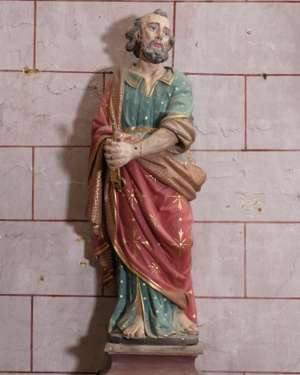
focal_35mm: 106
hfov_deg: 14.5
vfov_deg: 18.1
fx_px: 1176
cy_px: 216
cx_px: 150
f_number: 11
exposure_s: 1/60
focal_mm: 62
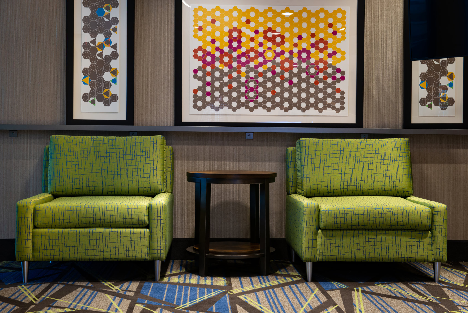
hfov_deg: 34.5
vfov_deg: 23.4
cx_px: 234
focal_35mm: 58
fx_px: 754
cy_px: 156
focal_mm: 58
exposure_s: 1/8
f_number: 11
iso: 640
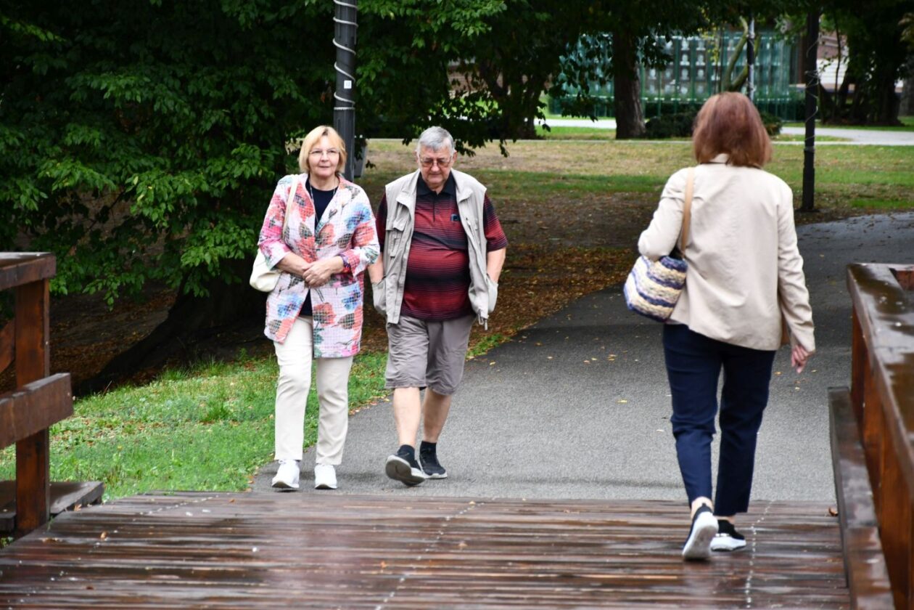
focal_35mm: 168
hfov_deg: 12.2
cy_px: 305
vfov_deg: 8.2
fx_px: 4265
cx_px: 457
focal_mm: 112
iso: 500
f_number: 5.6
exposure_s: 1/250
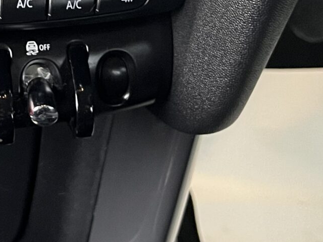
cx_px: -77
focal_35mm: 104
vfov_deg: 13.8
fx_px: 970
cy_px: -52
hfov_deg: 17.9
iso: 640
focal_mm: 5.7
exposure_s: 1/32
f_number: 1.5
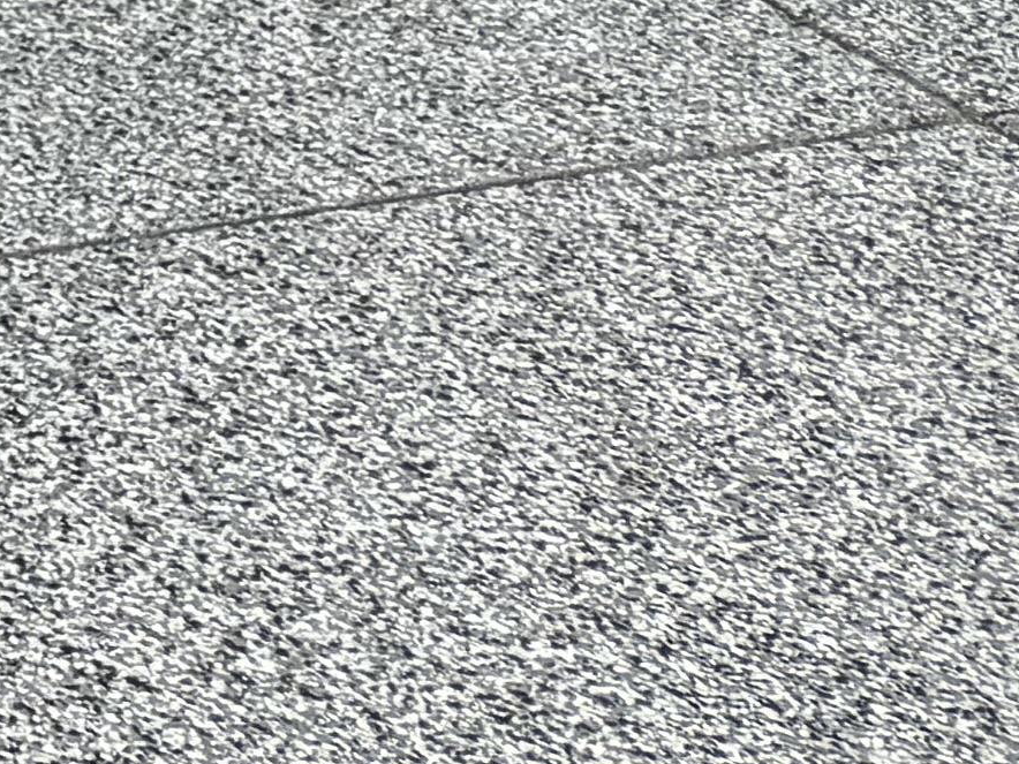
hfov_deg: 9.6
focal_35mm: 155
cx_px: -2144
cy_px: -1277
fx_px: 4563
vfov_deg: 8.5
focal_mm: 6.76
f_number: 1.78
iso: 50
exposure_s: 1/140
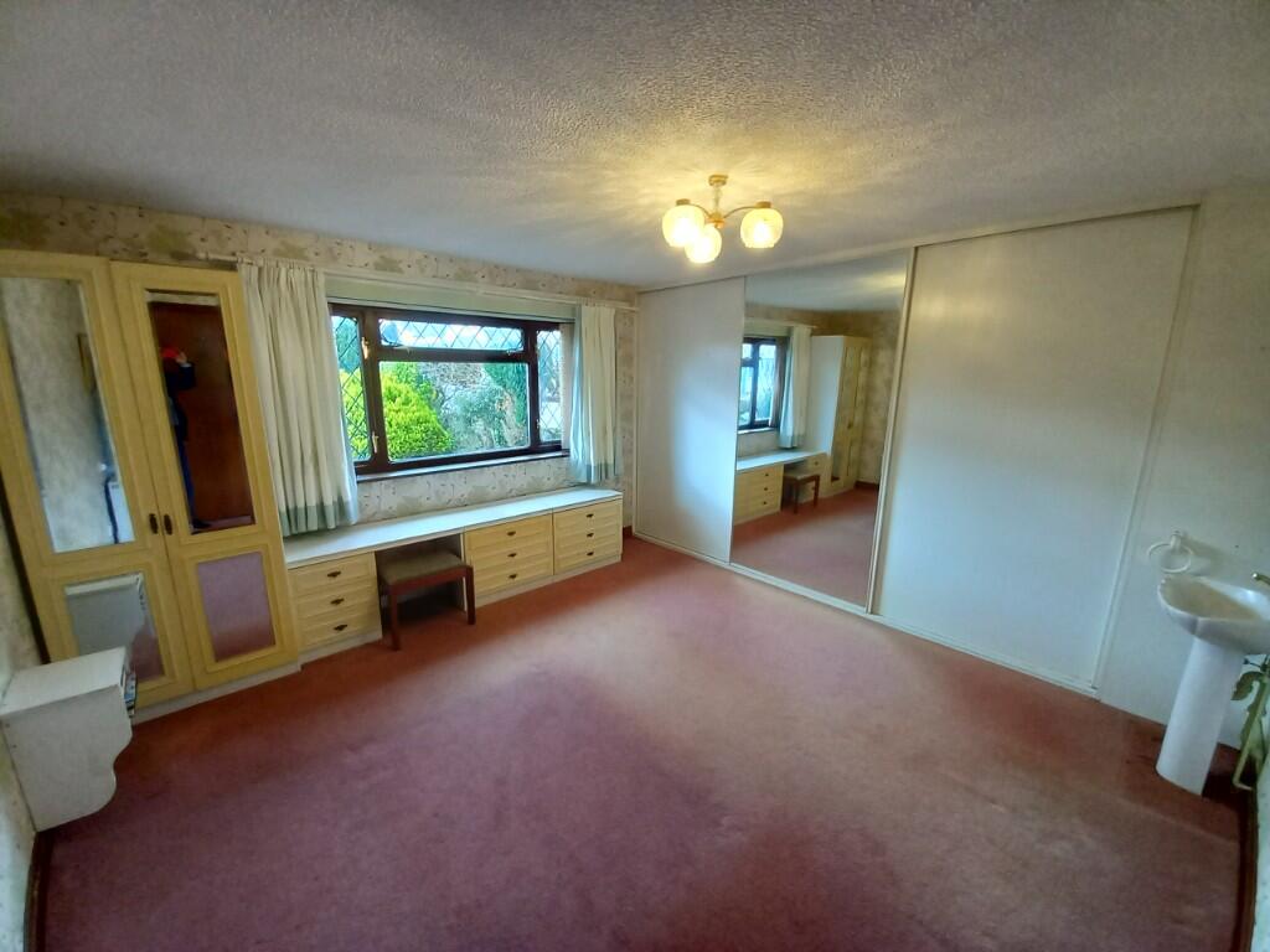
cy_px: 476
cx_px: 635
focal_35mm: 13
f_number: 2.2
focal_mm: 1.13
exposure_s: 1/50
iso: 125
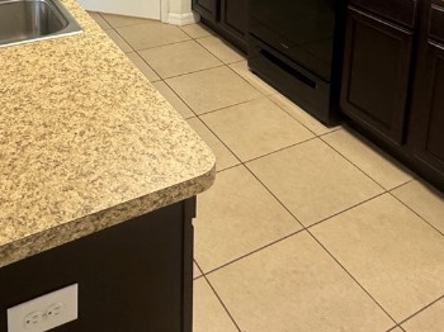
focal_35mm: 41
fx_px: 526
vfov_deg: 30.5
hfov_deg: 45.8
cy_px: -53
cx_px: 208
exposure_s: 1/60
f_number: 2.2
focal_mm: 2.22
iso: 400
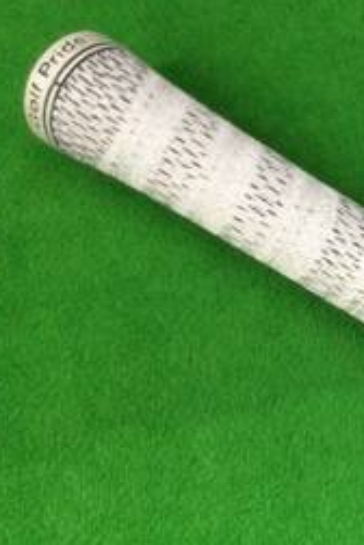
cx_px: 667
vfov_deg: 24.3
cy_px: 448
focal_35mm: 82
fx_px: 1244
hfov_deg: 14.5
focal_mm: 3.3
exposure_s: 1/30
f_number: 2.4
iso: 80
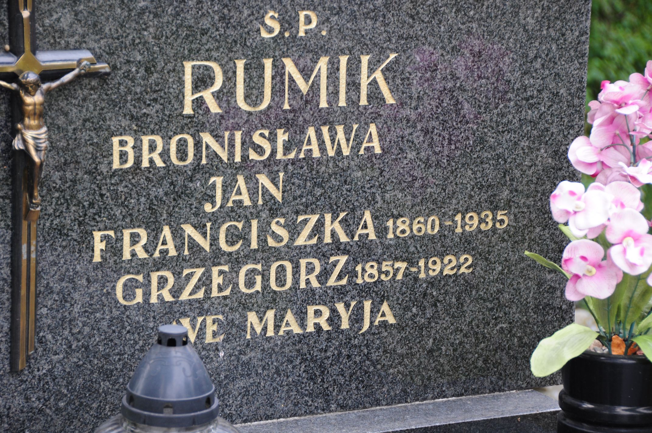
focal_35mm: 142
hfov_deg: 14.4
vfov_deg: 9.6
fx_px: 2578
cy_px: 216
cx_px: 326
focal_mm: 95
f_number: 7.1
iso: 250
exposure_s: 1/80
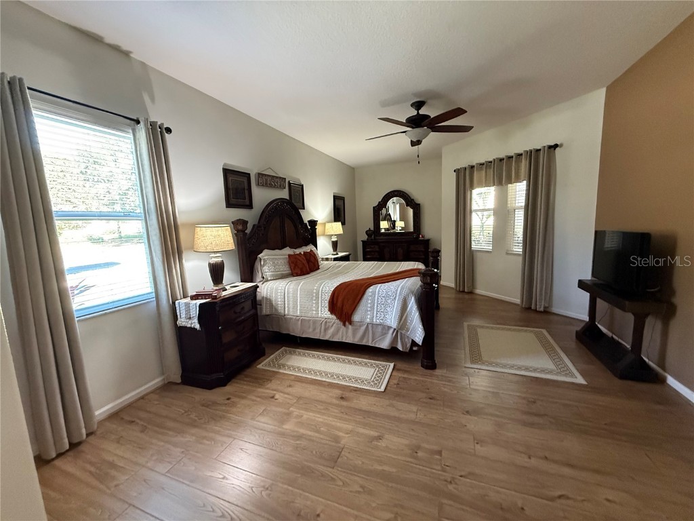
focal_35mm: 14
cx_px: 347
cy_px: 260
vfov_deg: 85.7
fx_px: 281
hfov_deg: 102.1
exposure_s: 1/60
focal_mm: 2.22
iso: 640
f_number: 2.2
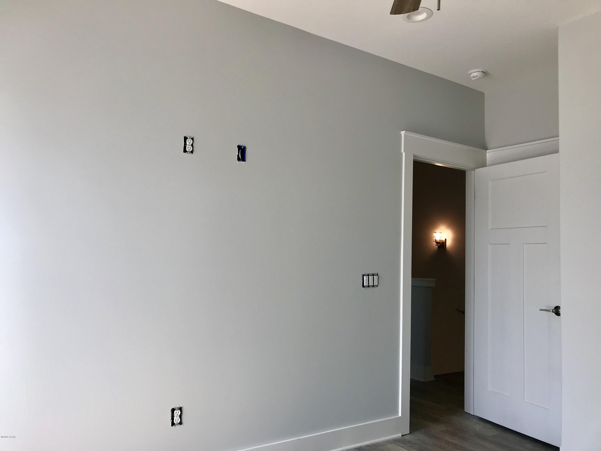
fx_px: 486
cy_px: 226
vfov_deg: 49.7
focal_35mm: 28
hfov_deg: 63.4
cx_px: 300
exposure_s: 1/172
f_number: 1.8
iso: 20
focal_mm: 3.99
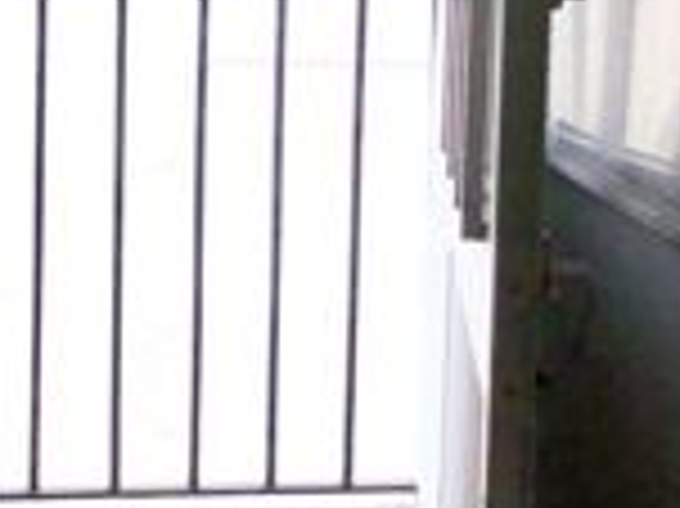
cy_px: -144
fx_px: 2571
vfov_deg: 11.0
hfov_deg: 14.8
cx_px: -38
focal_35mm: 131
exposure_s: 1/750
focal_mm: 3.99
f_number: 1.8
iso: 20
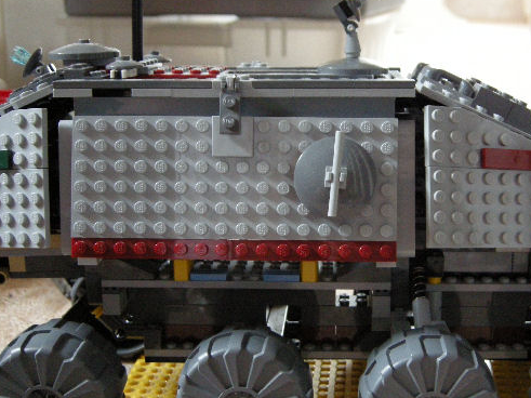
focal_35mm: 57
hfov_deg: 33.5
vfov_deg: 25.6
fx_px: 874
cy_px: 213
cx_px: 347
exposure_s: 1/23.2
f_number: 2.7
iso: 400
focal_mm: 7.5
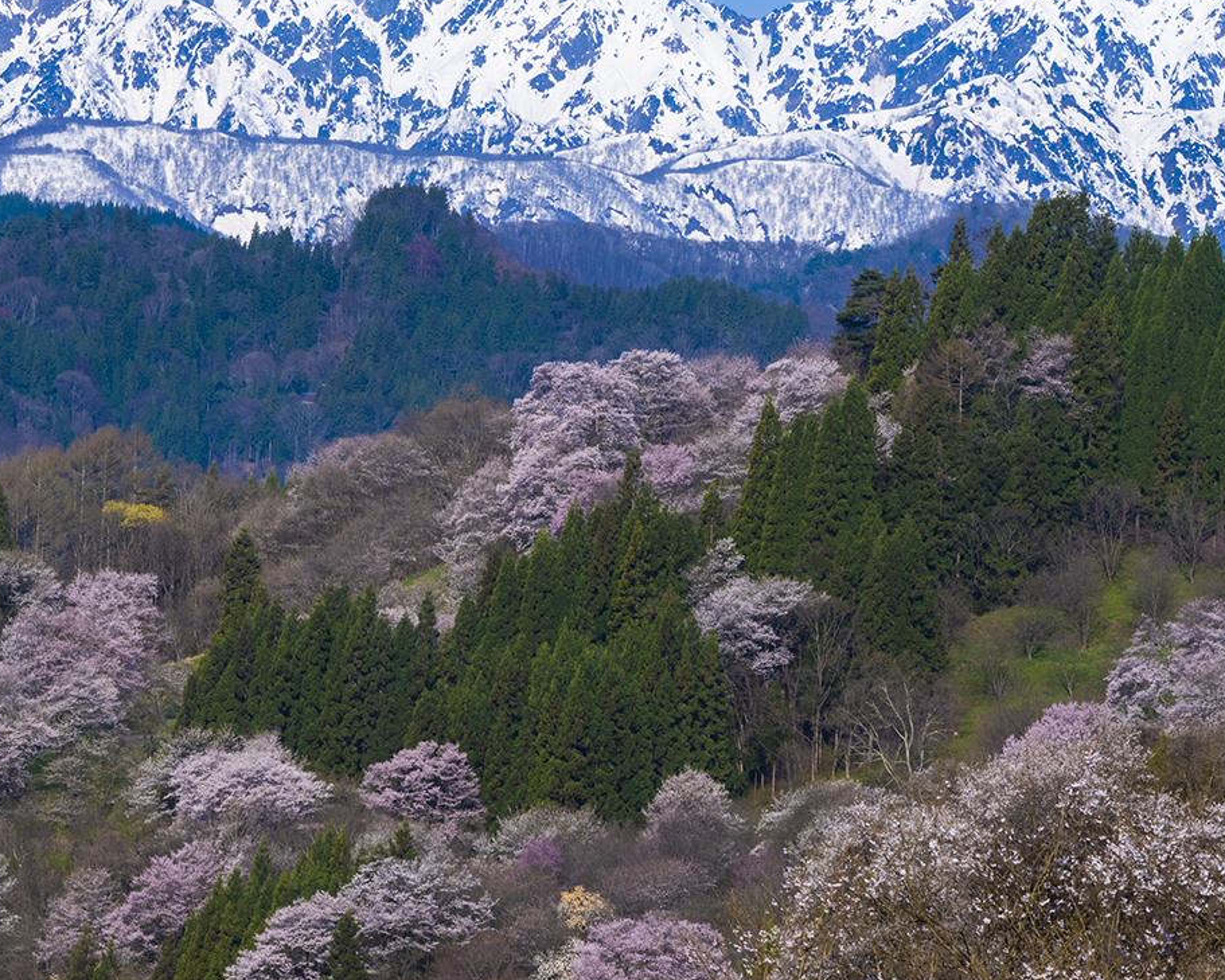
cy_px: 509
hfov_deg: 8.0
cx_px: 292
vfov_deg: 6.4
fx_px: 8702
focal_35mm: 240
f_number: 22
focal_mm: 176.6
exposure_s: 1/60
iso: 200
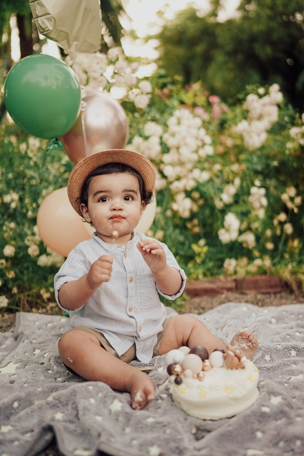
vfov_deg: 54.4
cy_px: 228
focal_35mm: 35
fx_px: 443
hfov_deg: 37.9
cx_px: 152
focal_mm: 35
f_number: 1.4
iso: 1250
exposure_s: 1/2500
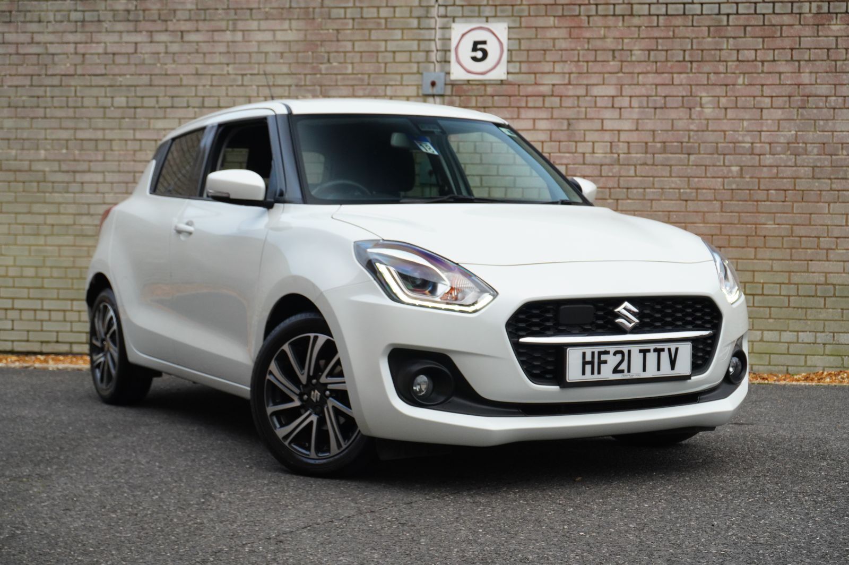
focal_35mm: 57
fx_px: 1343
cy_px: 282
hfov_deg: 35.1
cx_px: 424
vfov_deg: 23.7
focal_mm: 38
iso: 1000
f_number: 8
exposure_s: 1/200
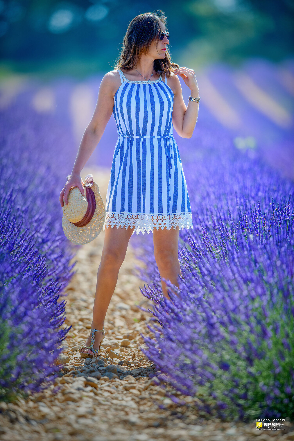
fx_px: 4900
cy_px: 220
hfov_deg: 3.4
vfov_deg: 5.2
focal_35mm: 400
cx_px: 147
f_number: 2.8
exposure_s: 1/1000
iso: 64
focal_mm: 400
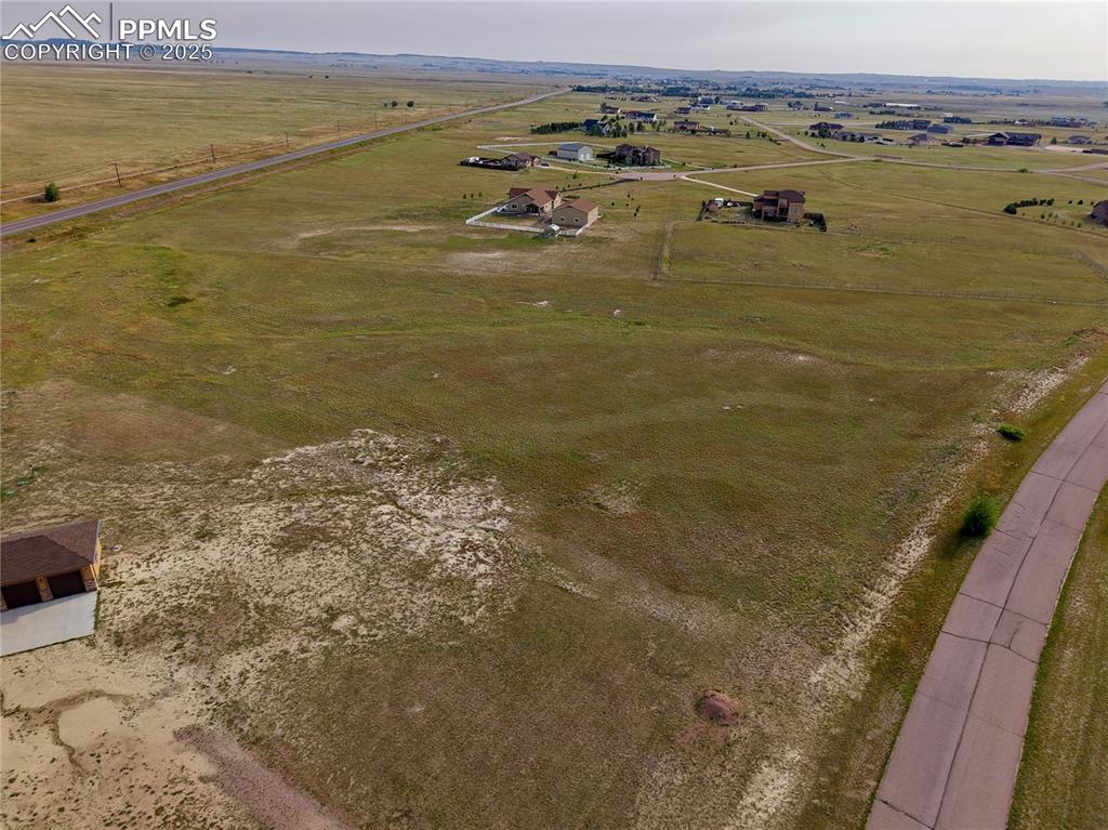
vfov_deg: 56.8
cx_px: 554
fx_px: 768
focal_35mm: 24
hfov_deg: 71.6
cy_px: 415
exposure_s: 1/60
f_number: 1.8
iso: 100
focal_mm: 8.67
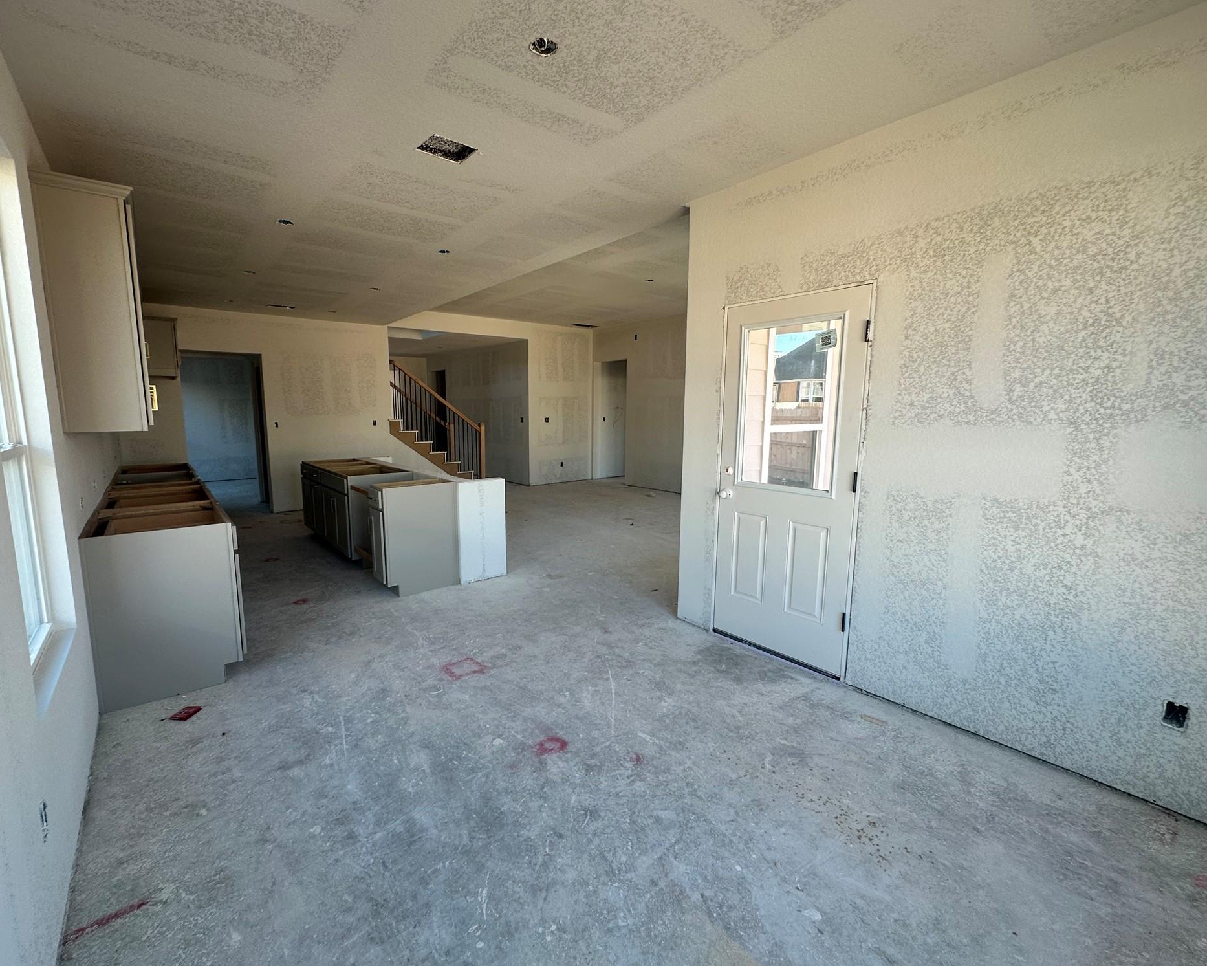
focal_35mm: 15
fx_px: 536
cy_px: 483
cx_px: 556
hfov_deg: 96.6
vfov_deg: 84.0
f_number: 2.2
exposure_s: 1/99
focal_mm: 2.22
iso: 50
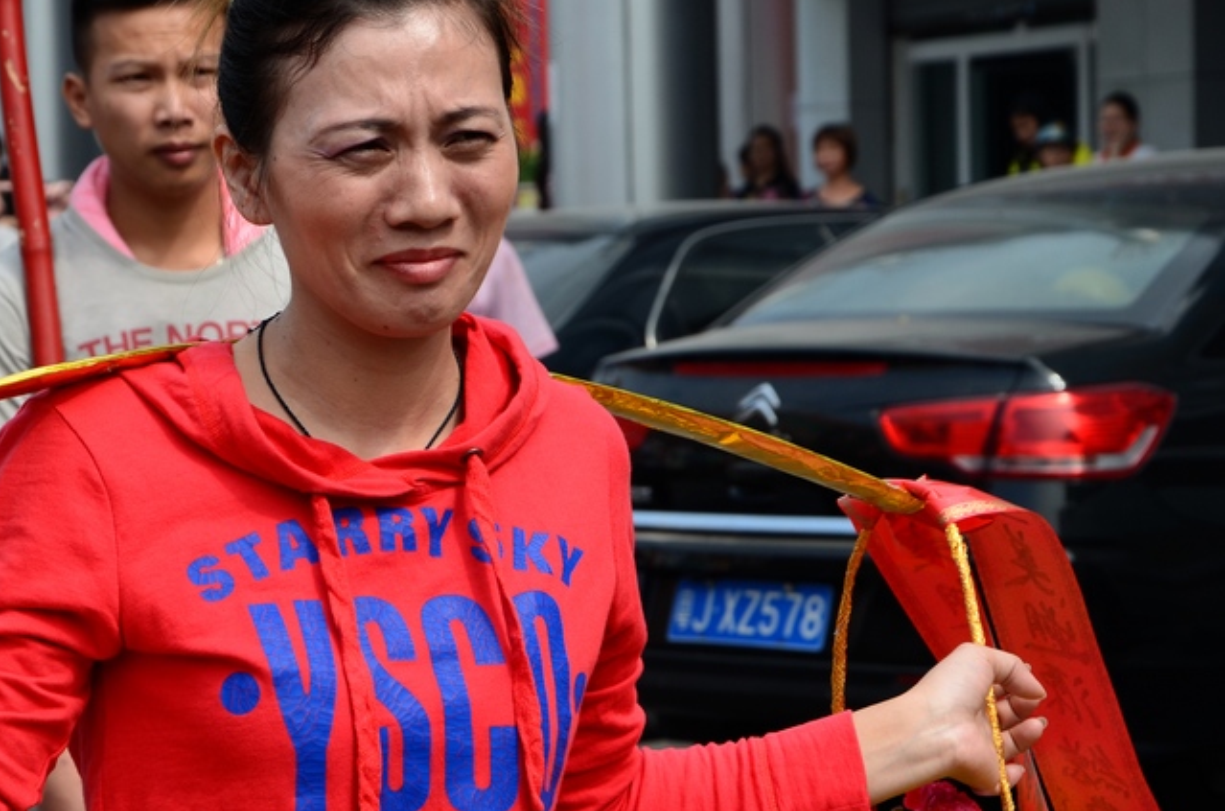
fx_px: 5059
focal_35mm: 149
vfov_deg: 9.2
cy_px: 372
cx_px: 360
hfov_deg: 13.8
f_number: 7.1
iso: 200
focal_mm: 62
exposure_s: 1/250
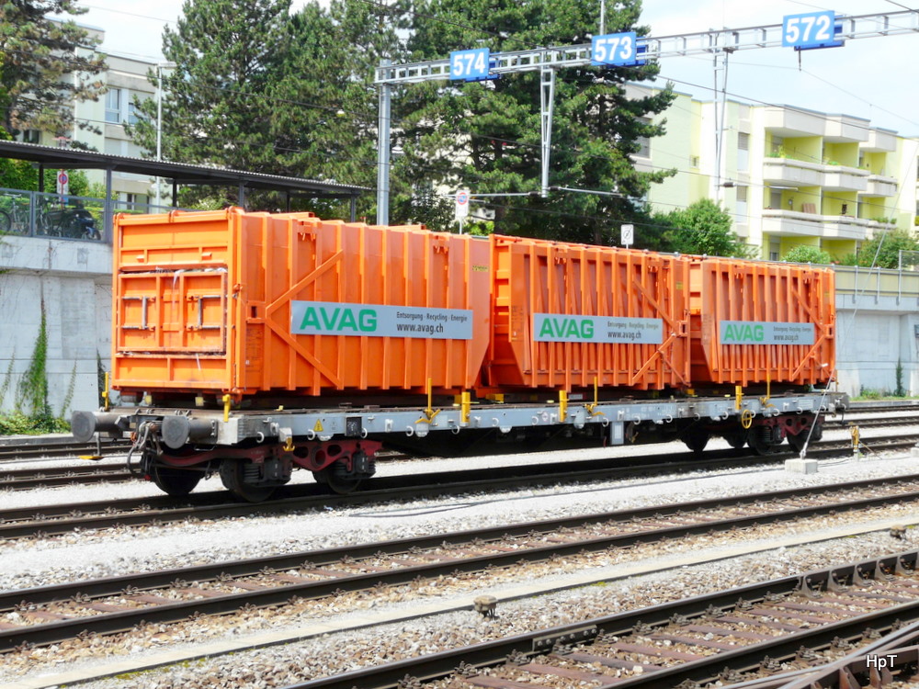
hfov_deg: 31.2
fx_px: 1646
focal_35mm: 62
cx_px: 460
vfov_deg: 23.7
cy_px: 344
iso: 100
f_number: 5.6
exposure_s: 1/250
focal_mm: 10.2
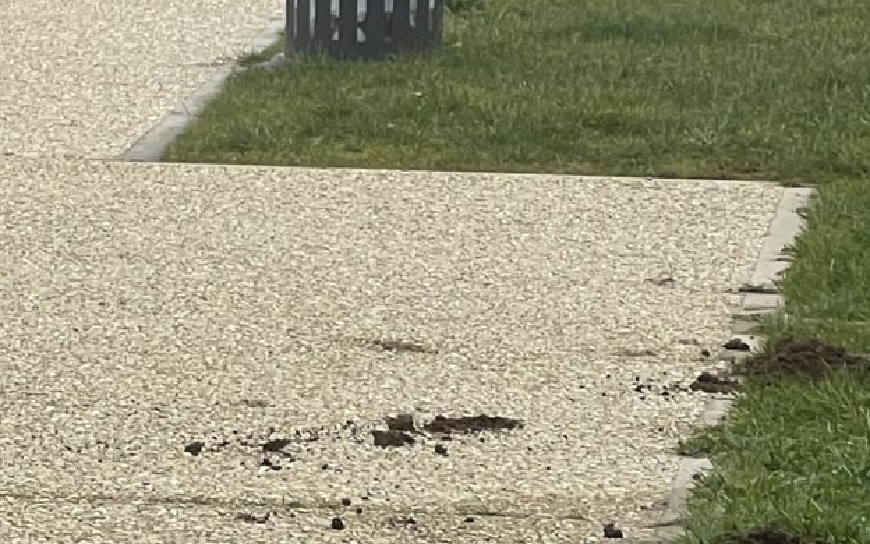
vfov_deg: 3.9
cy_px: -225
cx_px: -551
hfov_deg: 6.2
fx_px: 7943
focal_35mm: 335
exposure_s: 1/138
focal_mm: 9
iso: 32
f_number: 2.8
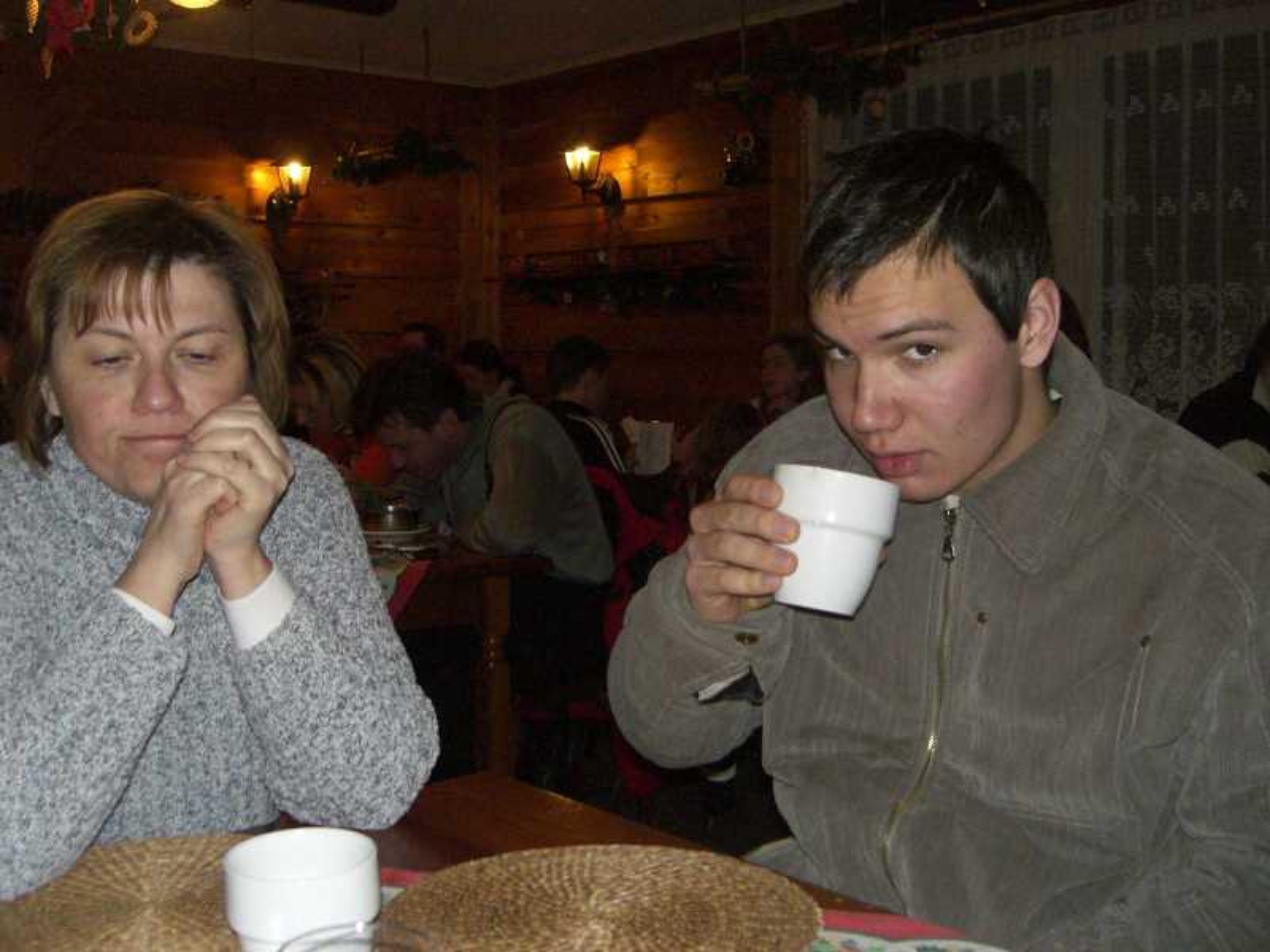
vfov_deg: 37.7
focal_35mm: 38
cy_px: 476
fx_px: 1394
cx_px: 635
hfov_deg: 49.0
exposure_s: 1/60
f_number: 3.1
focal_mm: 6.3
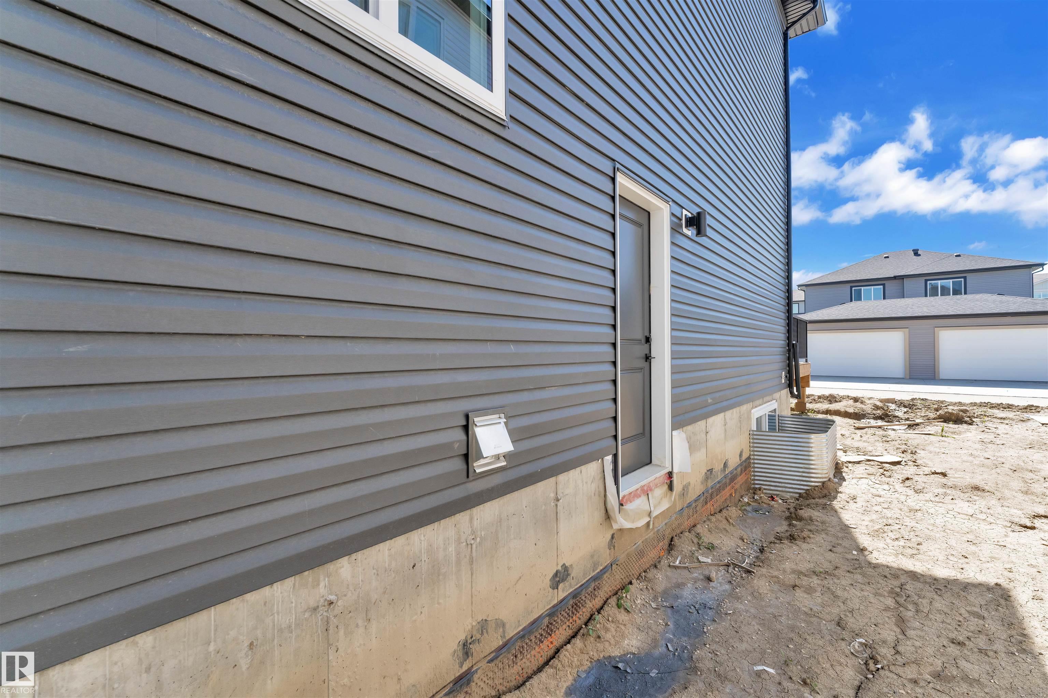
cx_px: 524
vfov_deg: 76.6
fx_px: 442
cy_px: 349
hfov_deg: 99.6
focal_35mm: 15
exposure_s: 1/1250
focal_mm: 15.2
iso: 800
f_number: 7.1
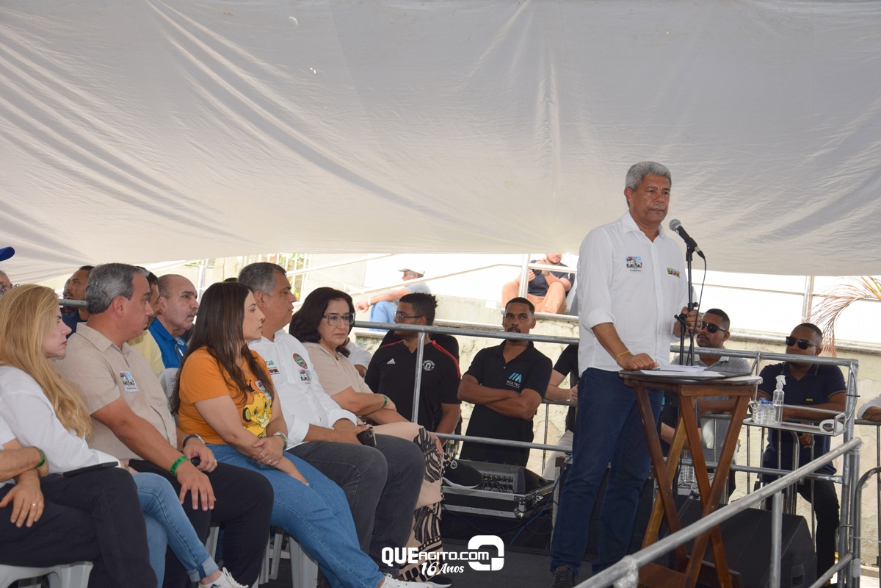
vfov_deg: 18.2
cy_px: 294
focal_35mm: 75
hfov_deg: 27.0
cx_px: 440
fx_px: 1835
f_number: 5.6
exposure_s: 1/125
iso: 110
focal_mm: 50
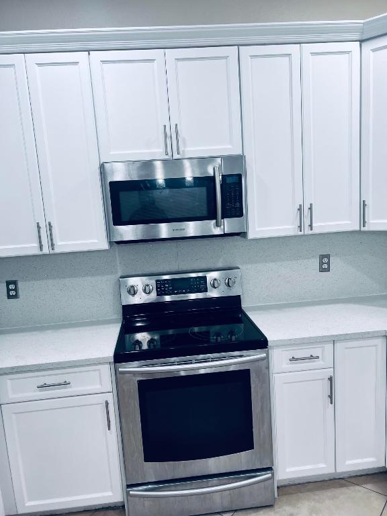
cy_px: 258
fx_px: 388
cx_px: 194
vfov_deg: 67.3
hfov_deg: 53.1
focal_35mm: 26
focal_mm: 5.7
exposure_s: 1/120
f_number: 1.5
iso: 80
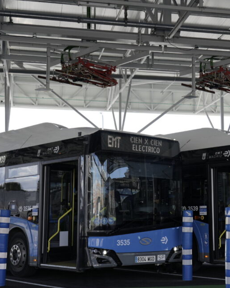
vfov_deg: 31.0
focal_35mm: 61
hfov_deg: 24.8
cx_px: 161
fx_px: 519
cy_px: 149
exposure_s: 1/125
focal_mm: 41
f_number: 5
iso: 100
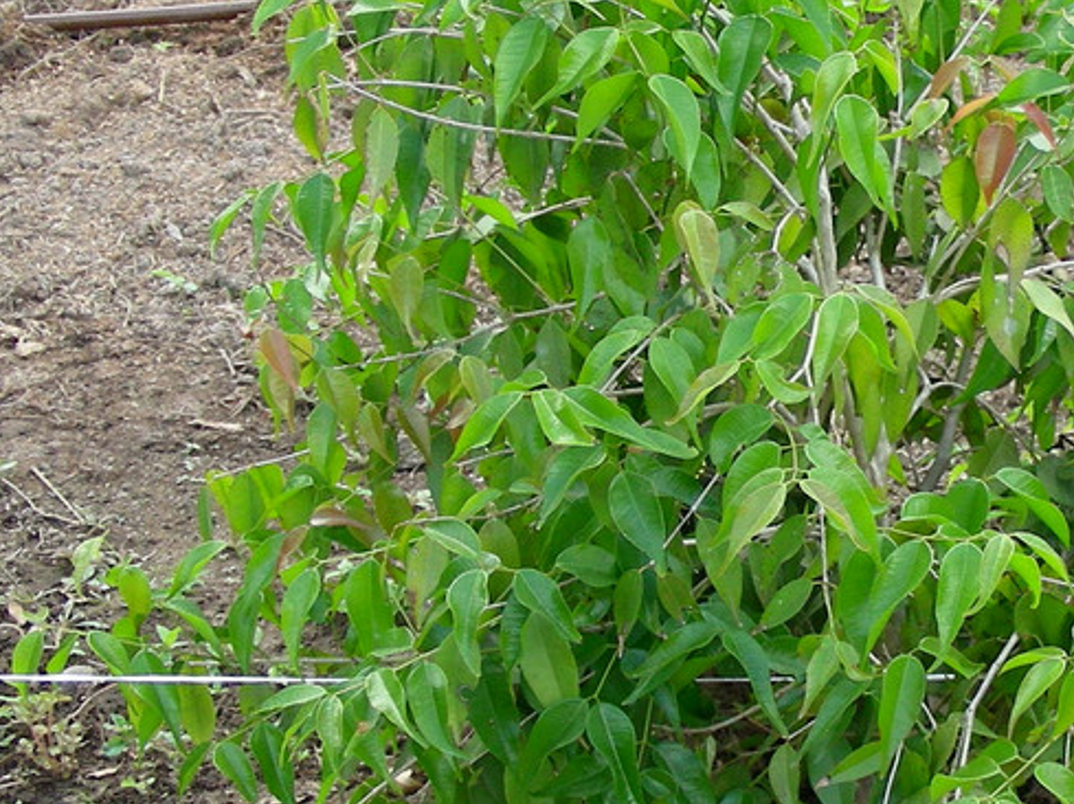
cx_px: 1033
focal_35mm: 83
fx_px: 2573
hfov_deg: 22.8
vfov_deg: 17.8
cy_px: 369
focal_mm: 6.3
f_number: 3.5
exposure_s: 1/114
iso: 50
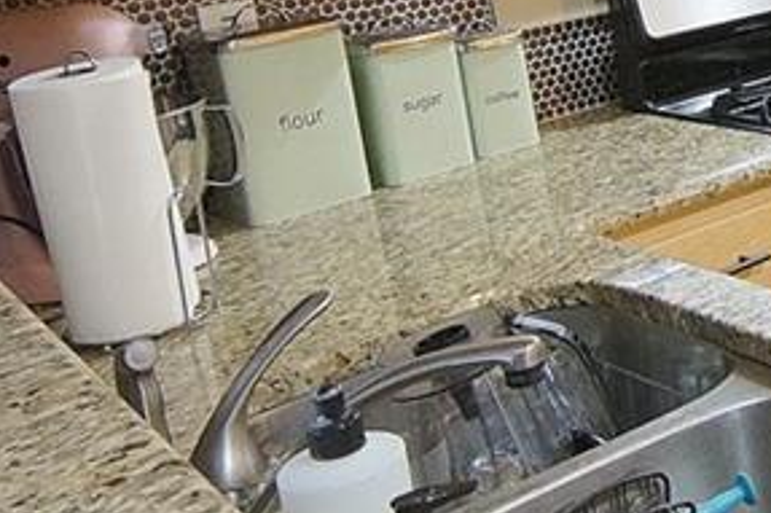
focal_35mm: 59
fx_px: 1258
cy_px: 11
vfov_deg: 22.3
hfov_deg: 29.1
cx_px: 940
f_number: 5
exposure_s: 1/10
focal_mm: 11
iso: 3200
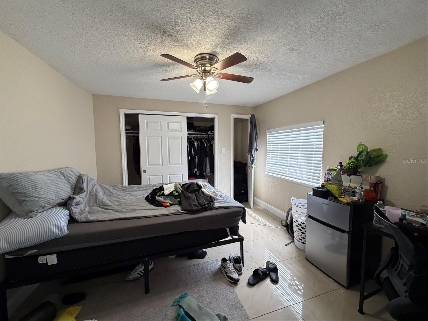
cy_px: 160
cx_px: 214
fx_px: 173
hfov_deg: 102.1
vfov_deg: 85.7
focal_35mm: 14
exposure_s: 1/110
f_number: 2.2
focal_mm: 2.22
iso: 320
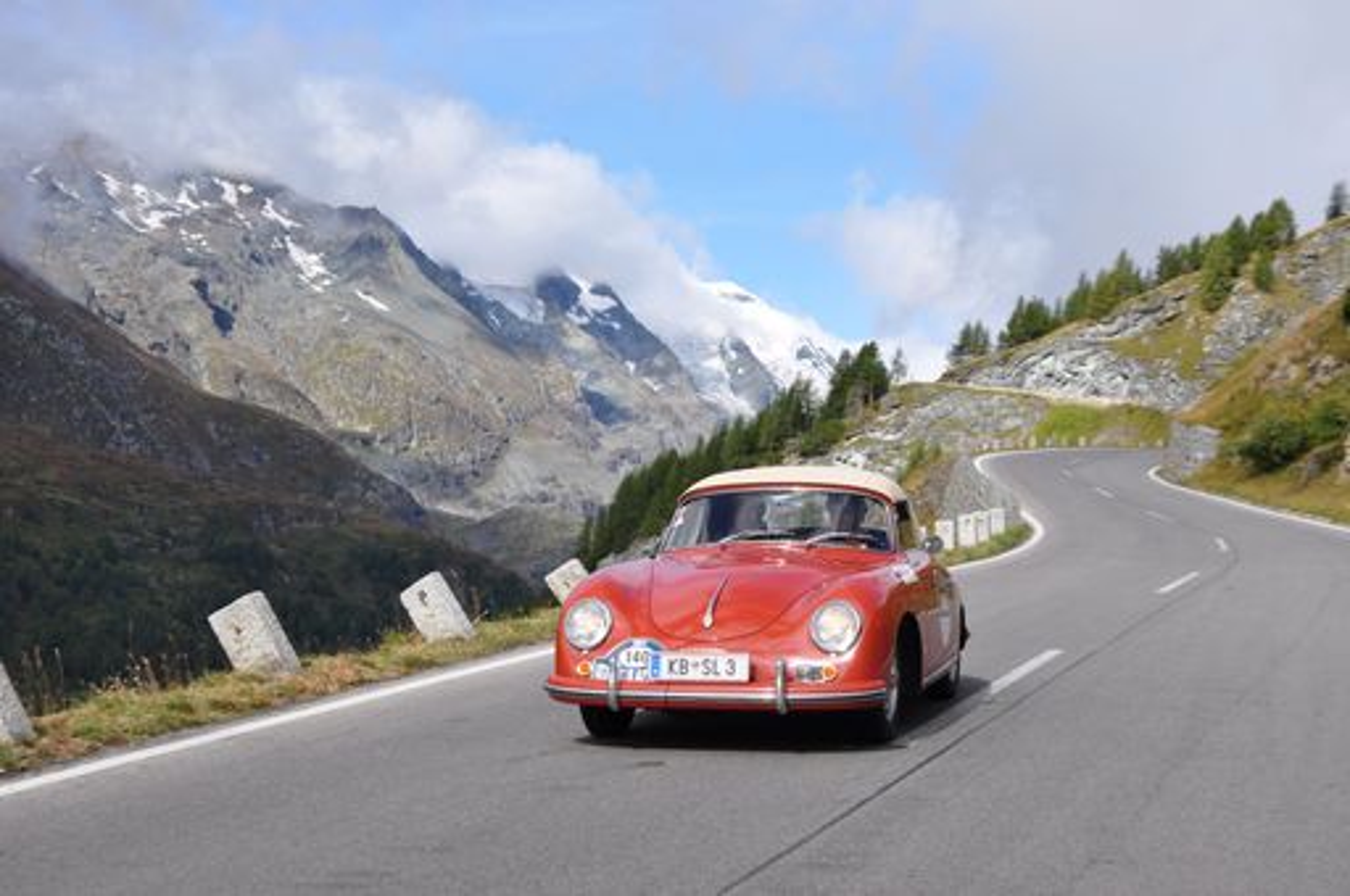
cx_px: 675
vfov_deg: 22.6
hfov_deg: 33.4
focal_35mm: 60
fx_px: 2247
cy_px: 448
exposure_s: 1/320
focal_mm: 40
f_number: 9
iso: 200
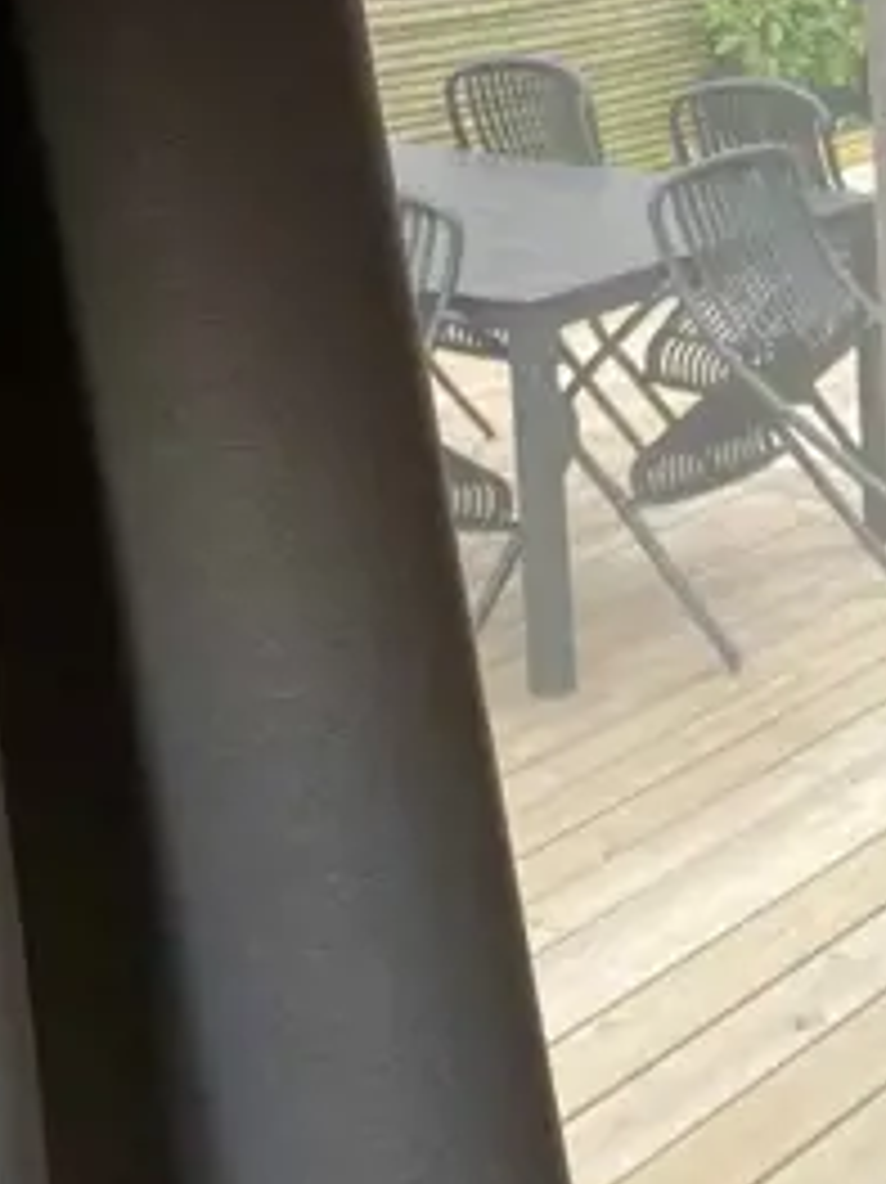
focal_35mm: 79
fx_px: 2698
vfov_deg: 24.0
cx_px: 1228
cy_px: 113
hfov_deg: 17.2
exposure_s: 1/122
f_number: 1.8
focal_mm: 4.25
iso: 64
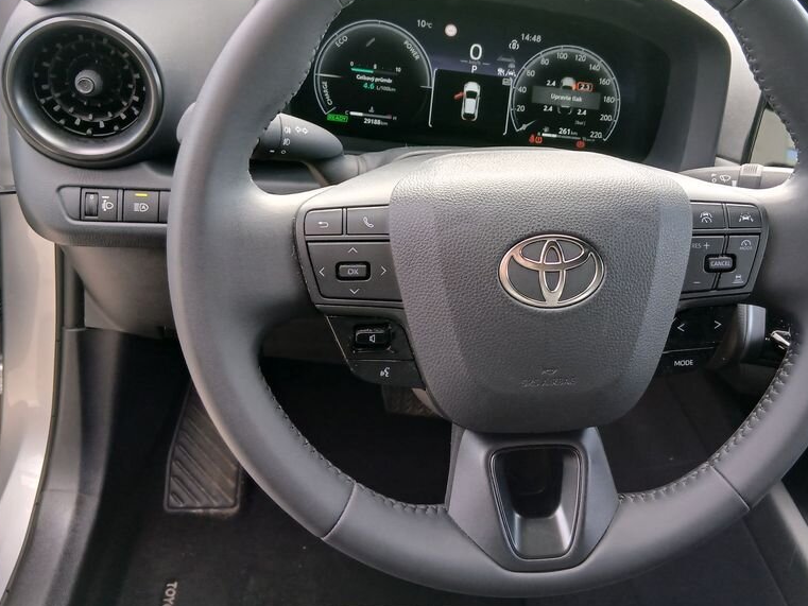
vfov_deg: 40.5
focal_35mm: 35
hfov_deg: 52.4
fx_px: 817
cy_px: 239
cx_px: 460
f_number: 1.8
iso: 80
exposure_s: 1/50
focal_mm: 3.98
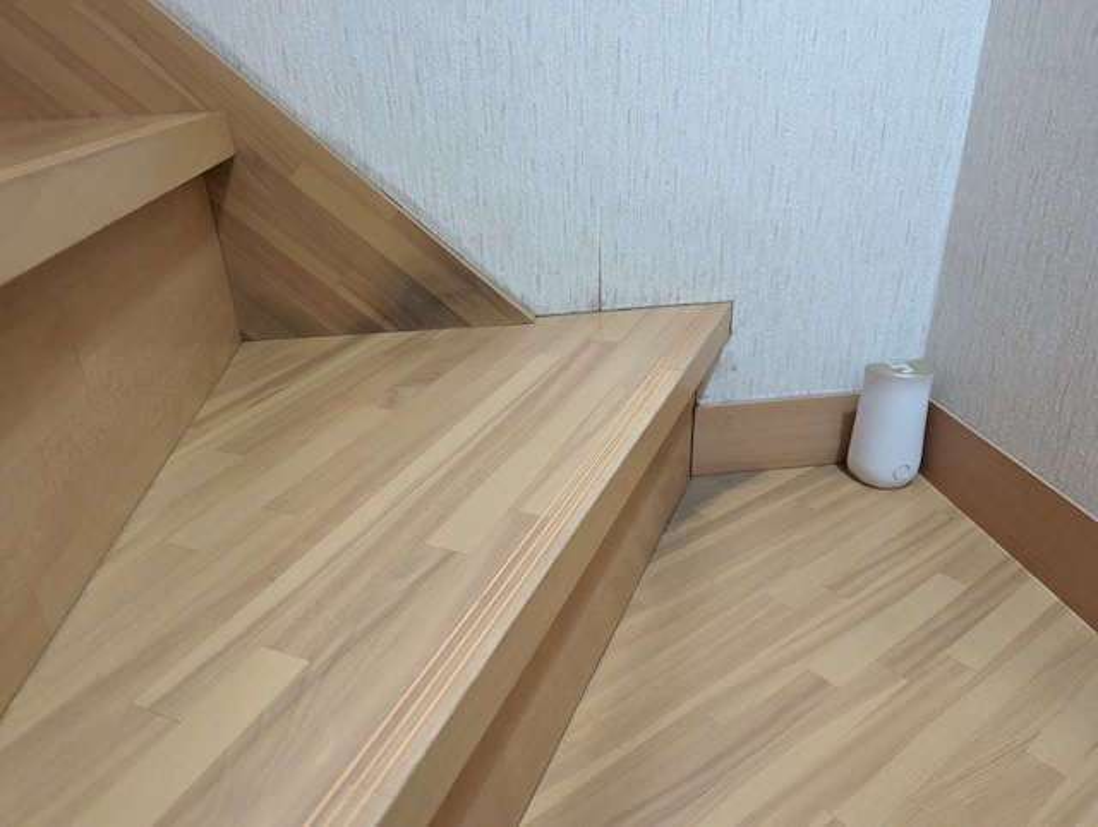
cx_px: 549
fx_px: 762
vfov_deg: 56.9
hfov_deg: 71.5
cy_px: 414
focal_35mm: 24
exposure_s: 1/120
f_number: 1.85
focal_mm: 6.81
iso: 2717
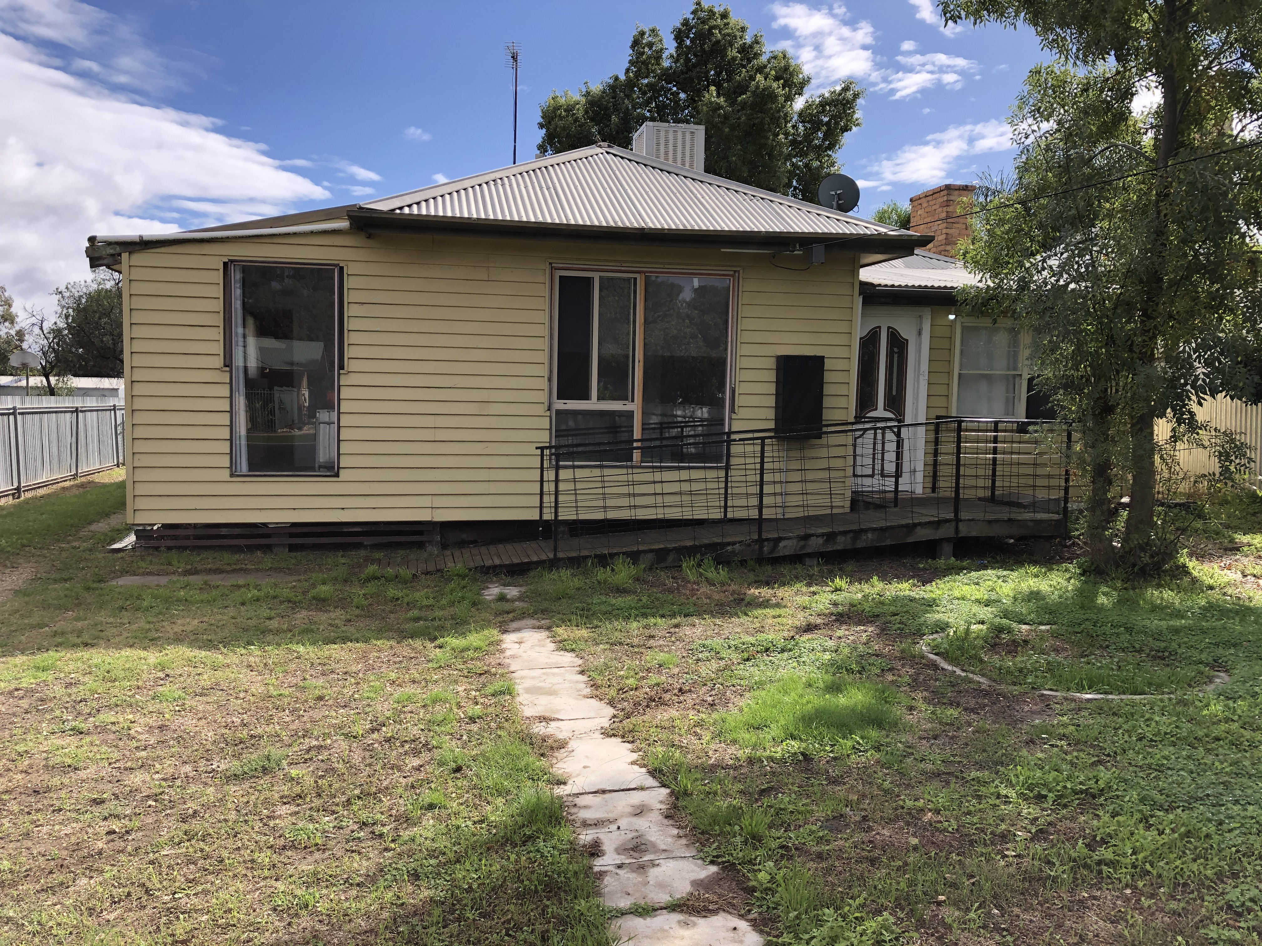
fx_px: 1021
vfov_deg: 49.7
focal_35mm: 28
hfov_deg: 63.4
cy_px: 473
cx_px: 631
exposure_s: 1/1600
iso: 20
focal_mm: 3.99
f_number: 1.8
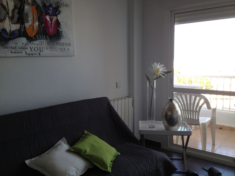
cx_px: 118
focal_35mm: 35
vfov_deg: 40.7
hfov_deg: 52.6
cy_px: 88
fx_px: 238
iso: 50
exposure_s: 1/149
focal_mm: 4.28
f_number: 2.4
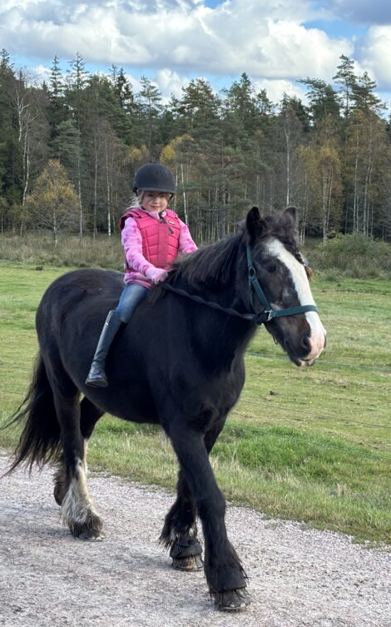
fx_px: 1280
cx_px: 205
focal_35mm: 75
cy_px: 309
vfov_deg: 27.5
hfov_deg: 17.4
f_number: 1.6
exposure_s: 1/361
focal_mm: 5.96
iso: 32
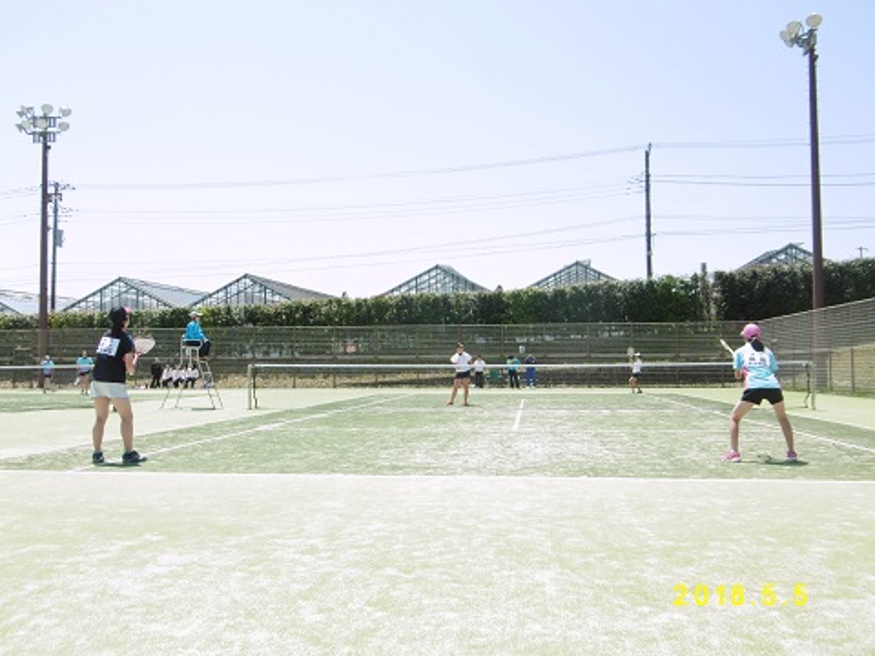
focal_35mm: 32
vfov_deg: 44.2
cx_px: 438
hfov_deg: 56.8
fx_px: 809
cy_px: 328
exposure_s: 1/400
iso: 100
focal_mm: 5.8
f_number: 3.5
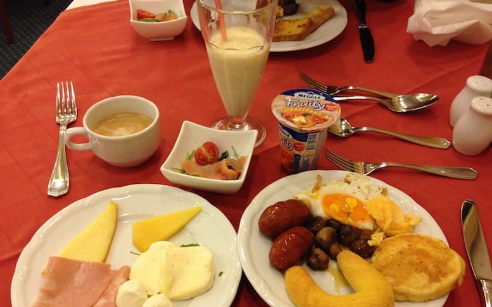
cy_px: 185
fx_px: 483
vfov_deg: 35.2
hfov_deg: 54.0
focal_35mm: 36
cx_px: 253
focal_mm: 4.12
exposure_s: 1/20
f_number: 2.4
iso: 160
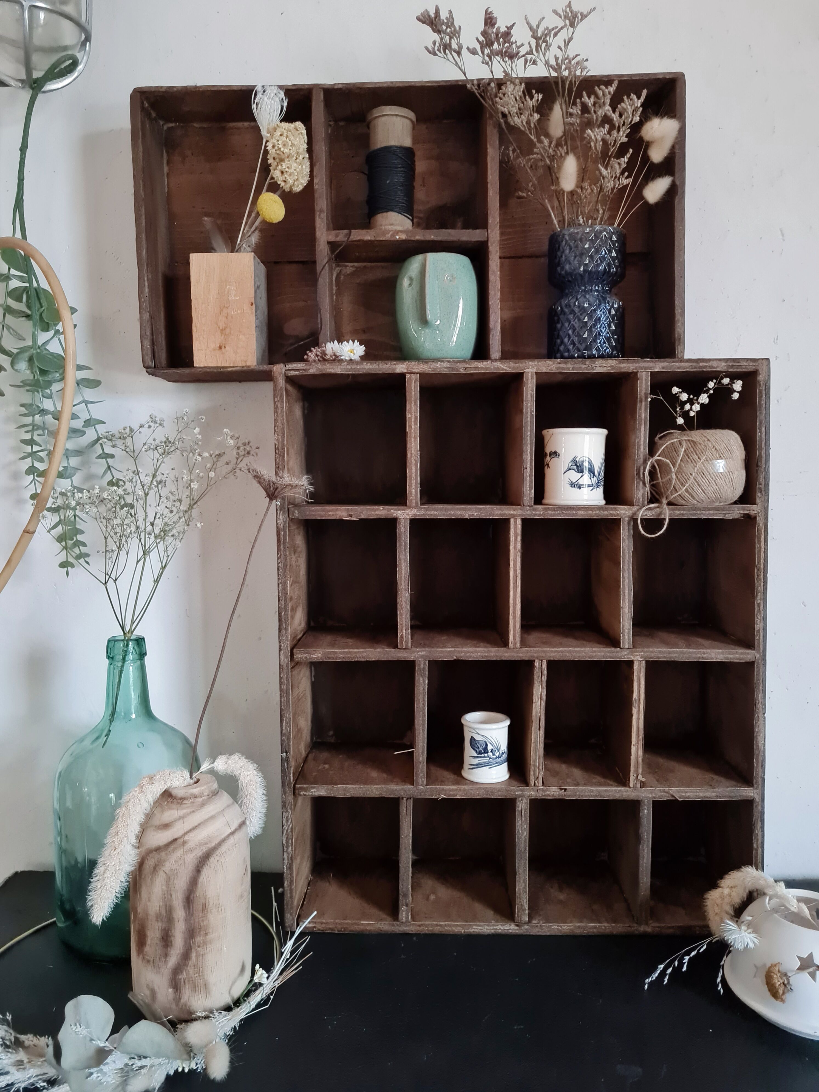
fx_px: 820
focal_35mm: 26
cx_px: 410
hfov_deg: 53.1
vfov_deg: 67.3
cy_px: 546
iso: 1600
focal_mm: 5.4
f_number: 1.8
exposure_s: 1/25
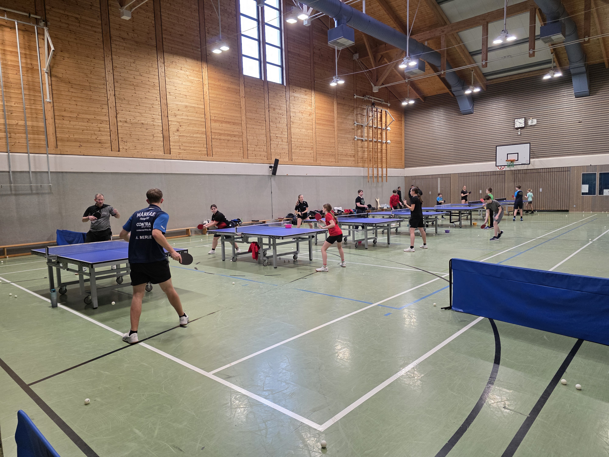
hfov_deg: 73.9
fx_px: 405
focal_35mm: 23
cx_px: 304
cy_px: 228
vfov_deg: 58.9
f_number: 1.7
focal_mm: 6.3
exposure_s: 1/180
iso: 250
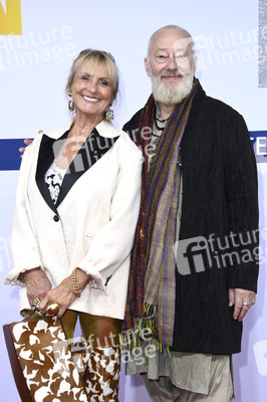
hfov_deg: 23.3
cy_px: 201
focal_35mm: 58
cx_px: 134
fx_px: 646
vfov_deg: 34.5
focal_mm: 58
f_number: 5.6
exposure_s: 1/200
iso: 800
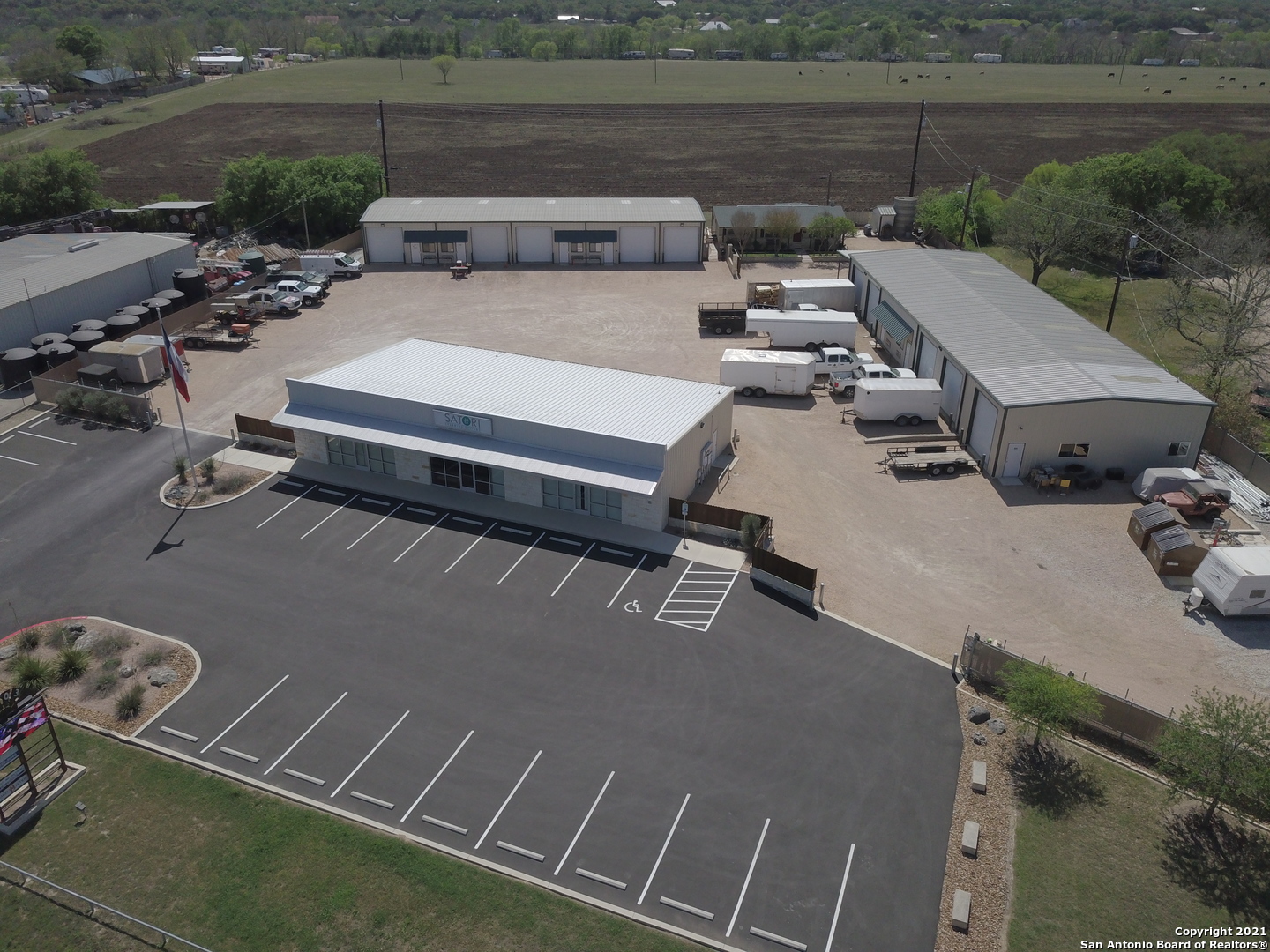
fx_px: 954
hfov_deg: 67.3
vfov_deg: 53.1
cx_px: 635
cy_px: 476
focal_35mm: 26
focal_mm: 4.73
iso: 200
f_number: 2.2
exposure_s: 1/6410
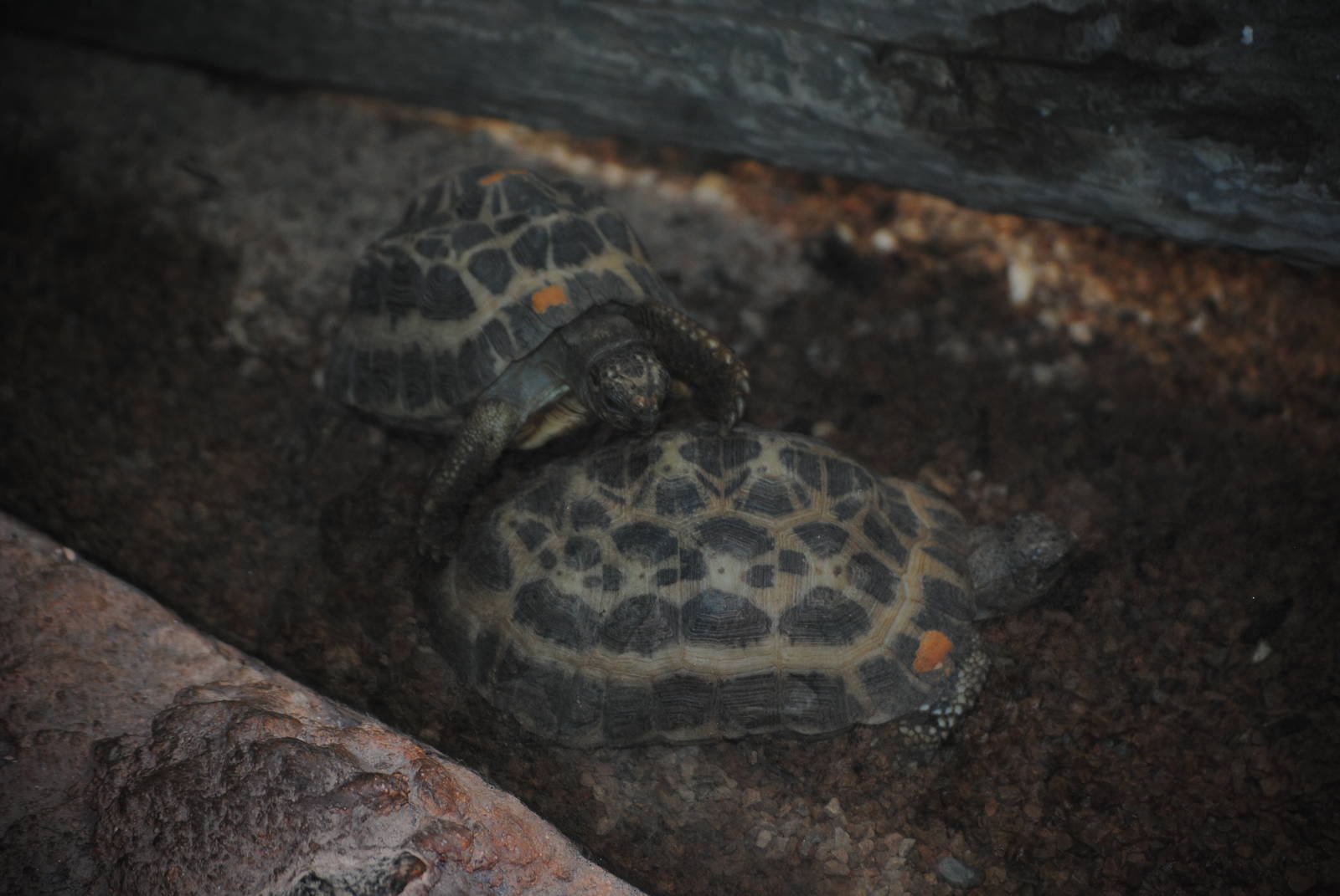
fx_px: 4192
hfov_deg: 18.2
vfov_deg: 12.2
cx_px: 670
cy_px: 448
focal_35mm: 112
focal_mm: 75
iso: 200
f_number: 4.2
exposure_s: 1/60
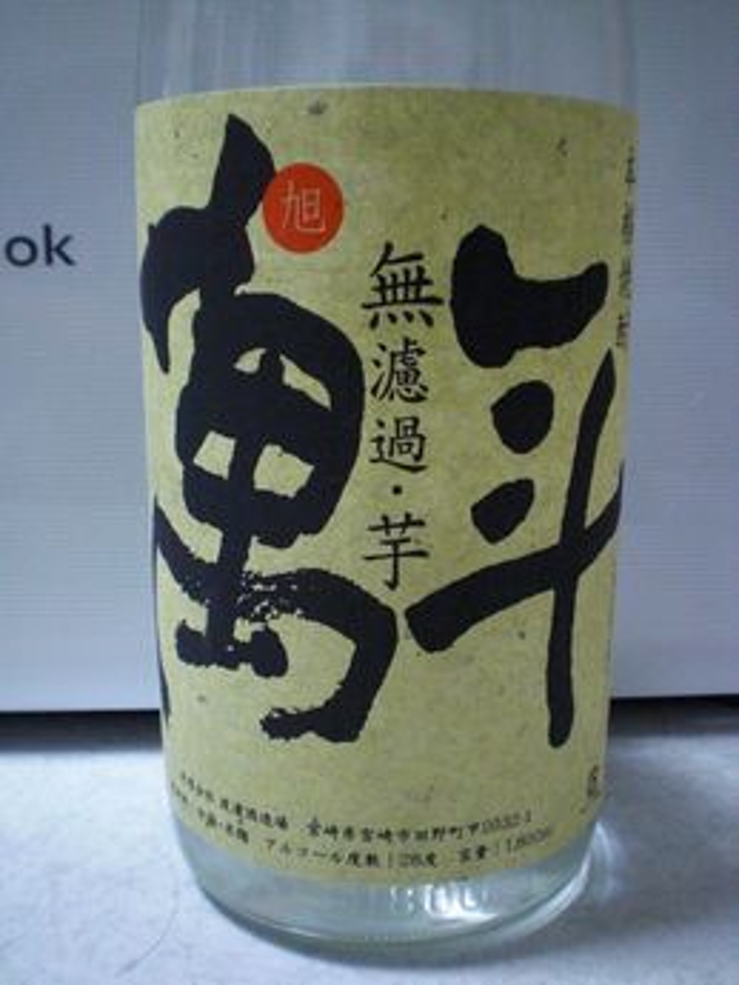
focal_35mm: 38
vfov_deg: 49.0
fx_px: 1081
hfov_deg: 37.7
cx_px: 370
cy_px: 492
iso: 800
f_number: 3.1
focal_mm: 6.3
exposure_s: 1/40
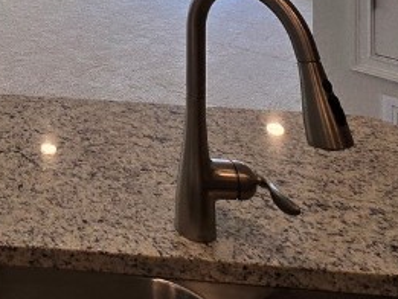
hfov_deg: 30.9
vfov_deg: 21.1
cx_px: -95
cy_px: -214
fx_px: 587
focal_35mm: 51
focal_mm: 2.2
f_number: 2.2
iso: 80
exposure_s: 1/120
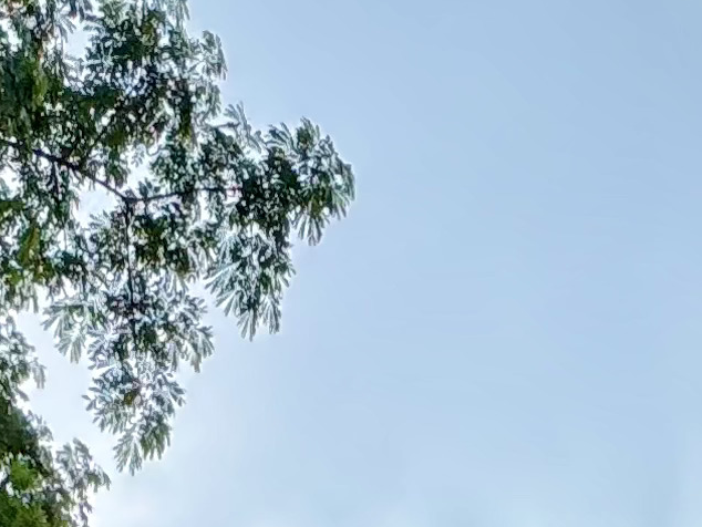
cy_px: 1442
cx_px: 265
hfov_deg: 22.0
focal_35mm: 89
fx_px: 1806
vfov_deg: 11.7
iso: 40
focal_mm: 2.22
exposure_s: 1/625
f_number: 2.2
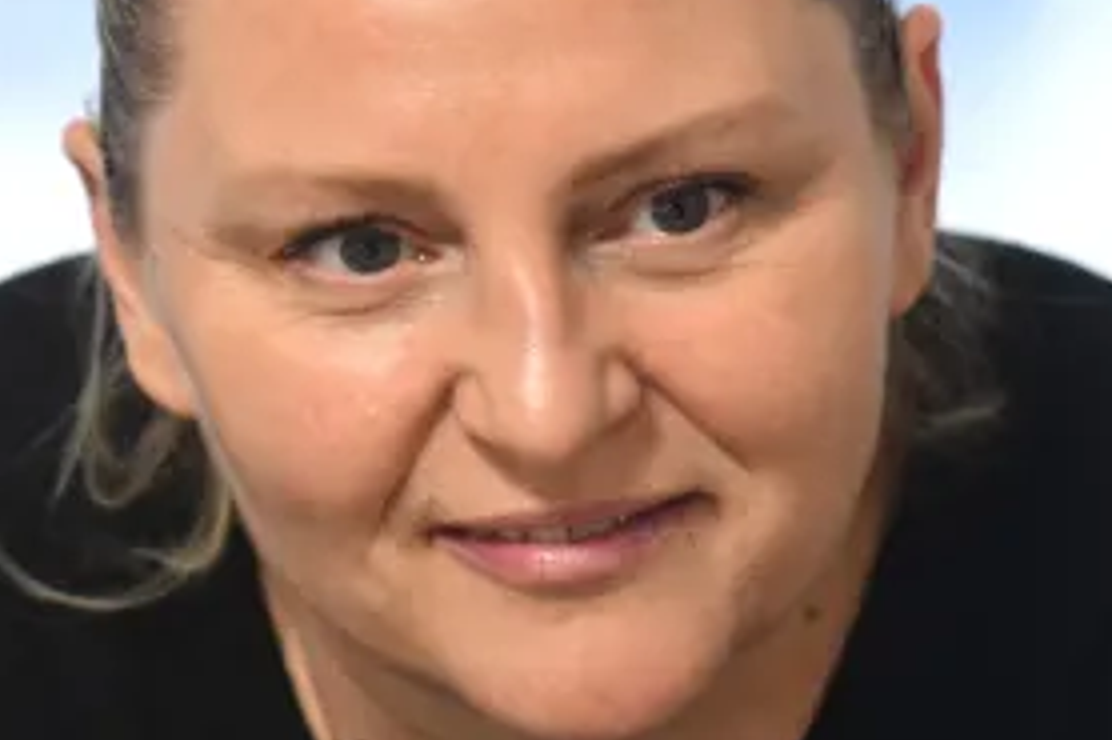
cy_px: 228
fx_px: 10800
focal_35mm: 350
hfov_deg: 5.9
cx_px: 508
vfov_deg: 3.9
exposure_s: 1/100
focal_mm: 135
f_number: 4.5
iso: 3200
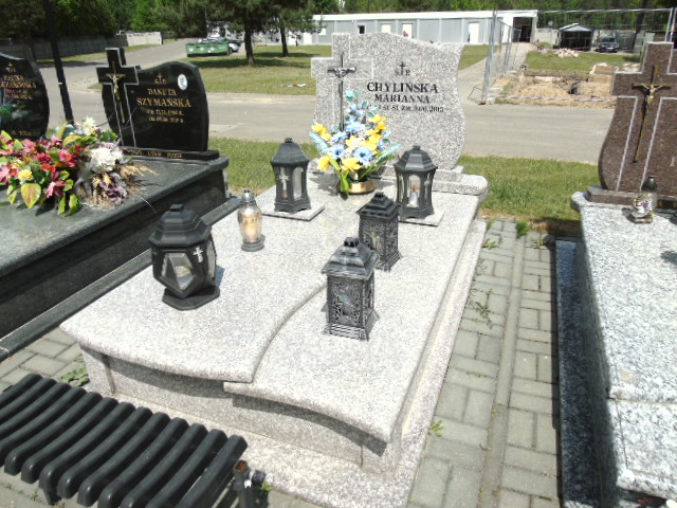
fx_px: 489
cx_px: 338
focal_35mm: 25
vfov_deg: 54.9
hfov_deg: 69.4
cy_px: 254
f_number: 3.4
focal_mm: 4.4
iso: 80
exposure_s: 1/1500
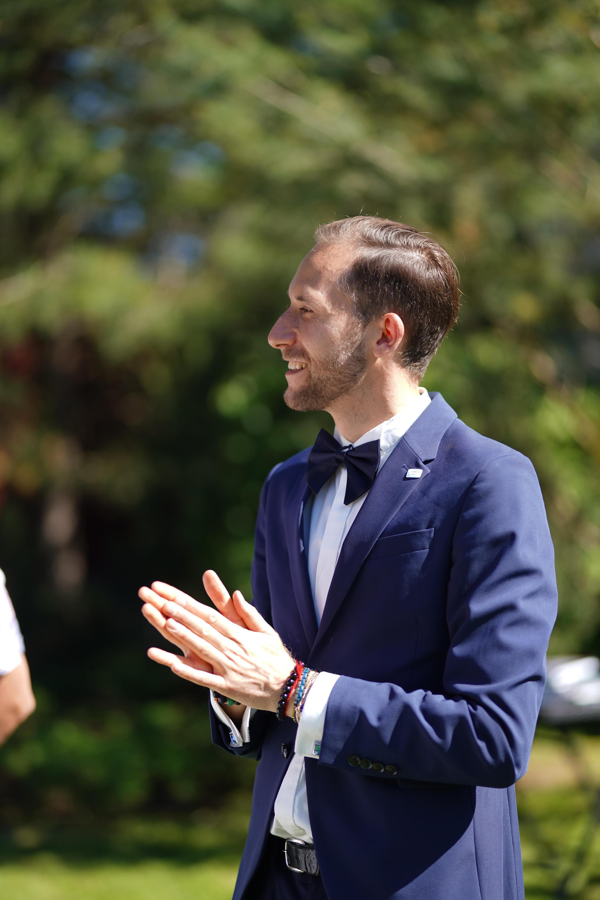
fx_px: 2125
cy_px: 450
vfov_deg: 23.9
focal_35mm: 85
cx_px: 300
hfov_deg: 16.1
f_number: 1.4
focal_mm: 85
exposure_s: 1/1250
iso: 50
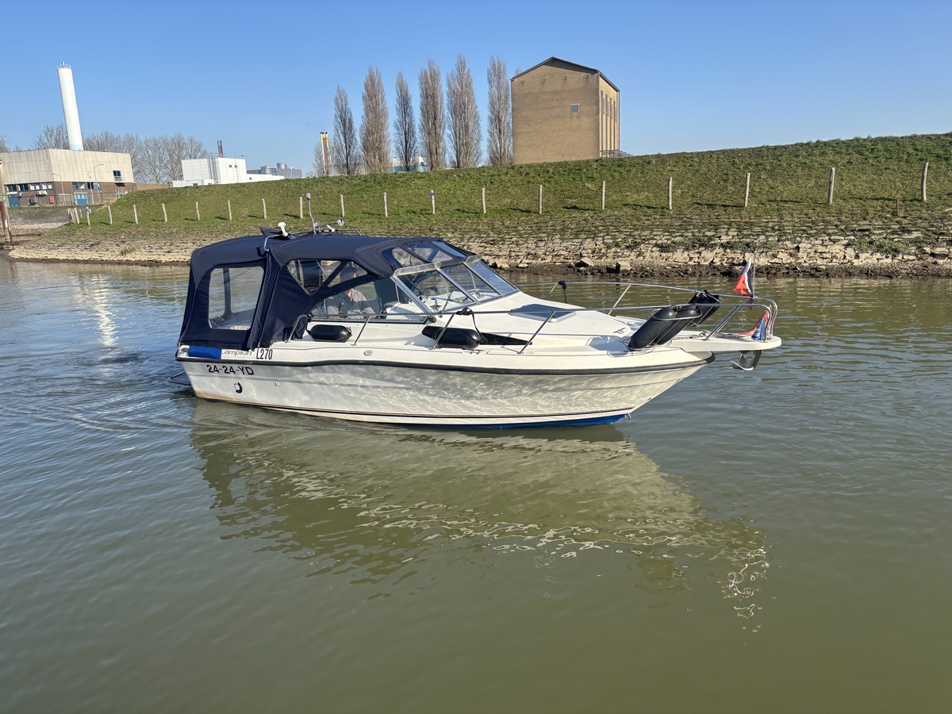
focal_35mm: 26
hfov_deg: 67.3
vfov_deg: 53.1
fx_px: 715
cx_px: 476
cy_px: 357
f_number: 1.6
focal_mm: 5.96
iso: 50
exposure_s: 1/2778
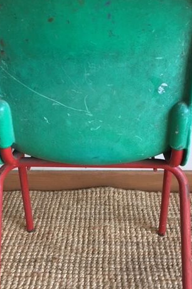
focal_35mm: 42
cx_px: 92
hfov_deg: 31.8
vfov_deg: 46.4
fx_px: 336
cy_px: 155
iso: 50
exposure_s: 1/33
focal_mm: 4.15
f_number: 2.2
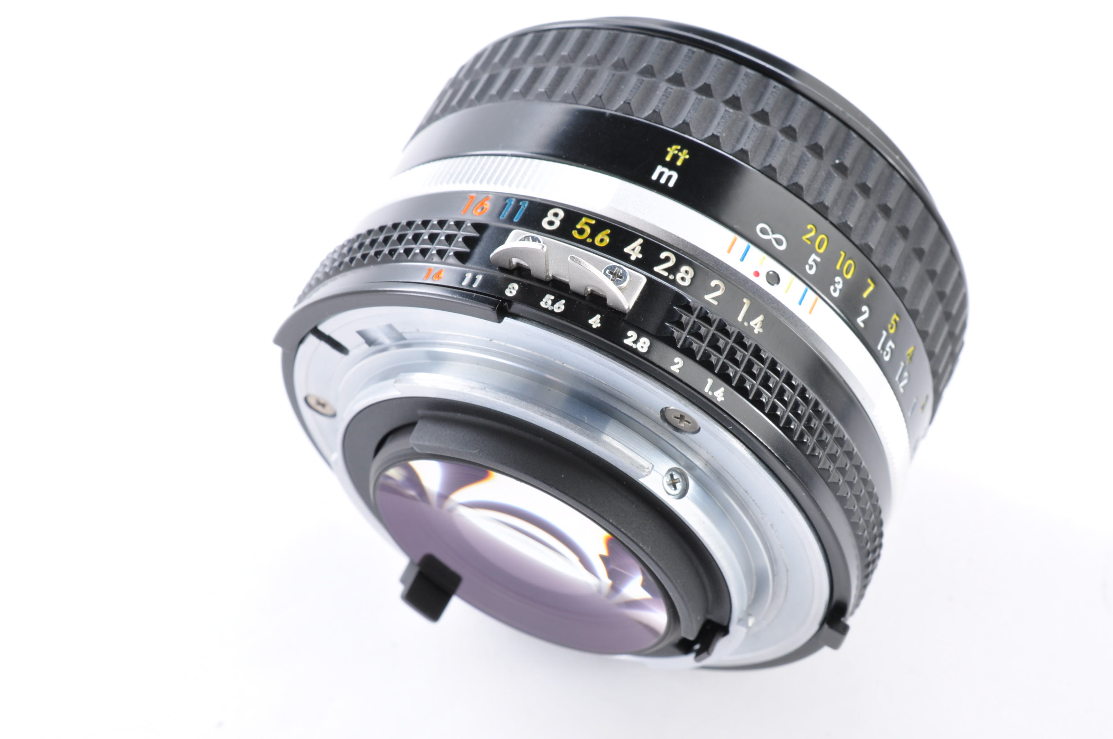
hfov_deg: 33.4
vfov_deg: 22.6
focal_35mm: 60
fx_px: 1853
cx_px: 556
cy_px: 370
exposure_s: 1/200
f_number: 22
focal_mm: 40
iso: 200
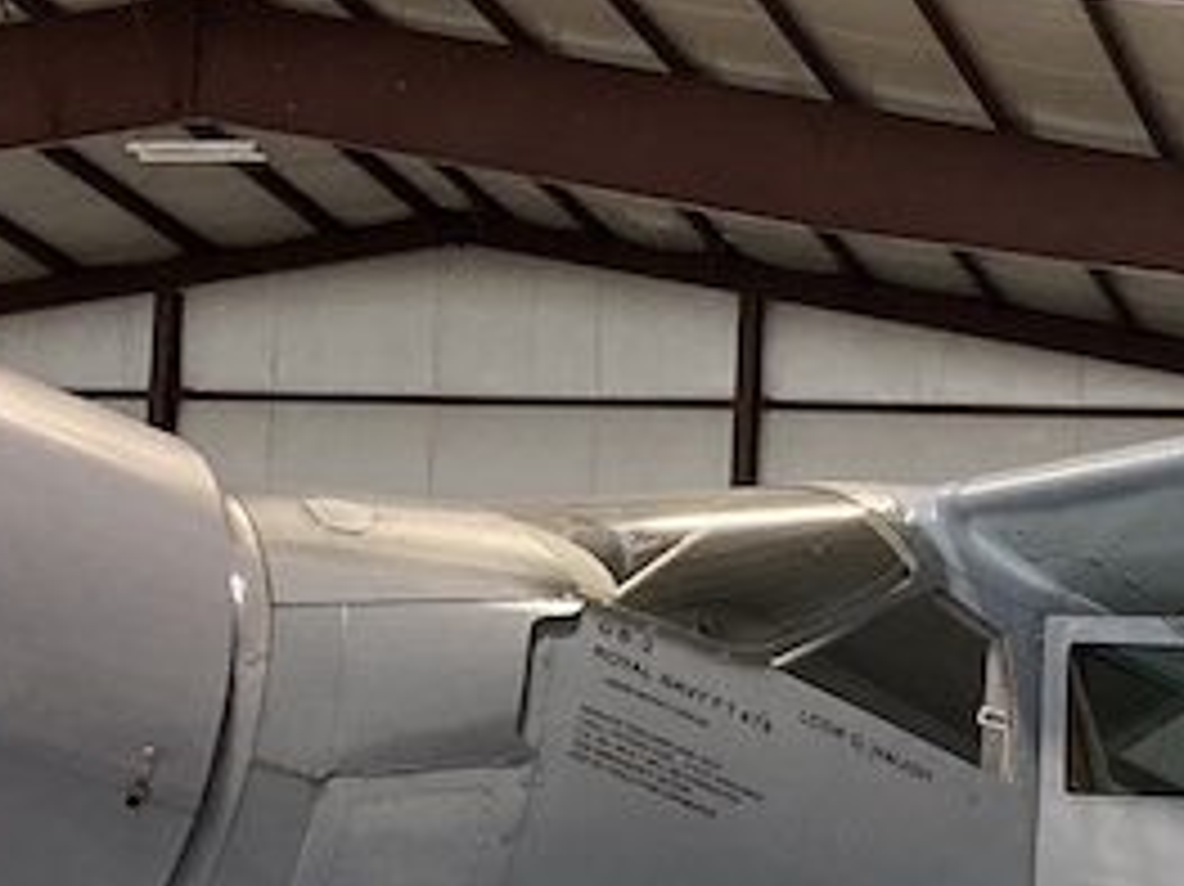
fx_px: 3727
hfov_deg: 17.2
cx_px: 1450
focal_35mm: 109
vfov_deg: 13.2
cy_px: 1034
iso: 320
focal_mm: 3.99
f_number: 1.8
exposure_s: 1/30
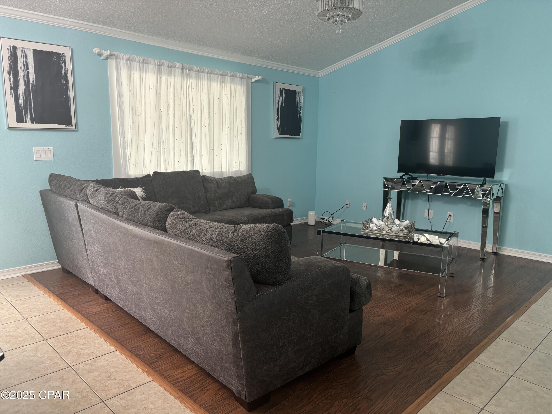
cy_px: 207
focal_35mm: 26
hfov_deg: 67.3
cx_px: 276
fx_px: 415
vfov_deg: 53.1
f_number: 1.6
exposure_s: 1/60
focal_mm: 5.96
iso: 200
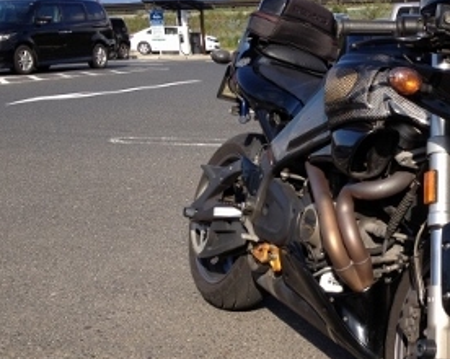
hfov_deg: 29.5
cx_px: 391
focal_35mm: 62
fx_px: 825
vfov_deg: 24.5
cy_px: 192
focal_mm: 4.28
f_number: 2.4
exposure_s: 1/968
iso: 50
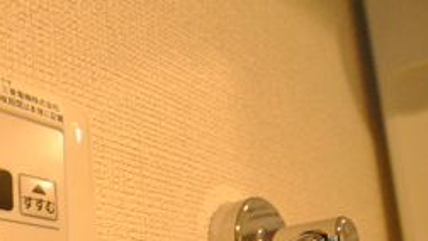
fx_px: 363
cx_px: -97
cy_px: 297
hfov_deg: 40.4
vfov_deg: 30.5
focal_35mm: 32
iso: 1600
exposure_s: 1/60
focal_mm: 8
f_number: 4.5
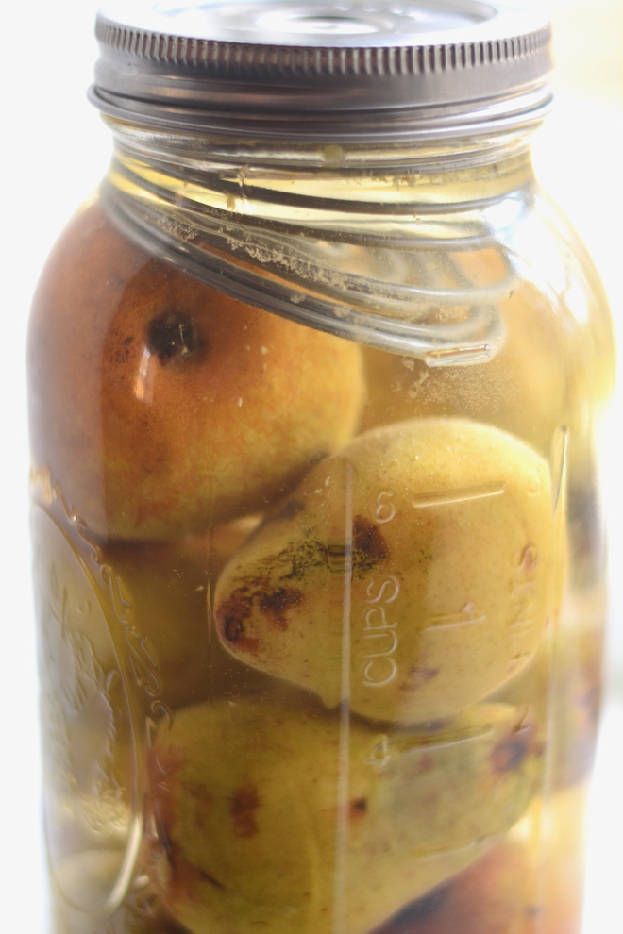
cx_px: 312
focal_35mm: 75
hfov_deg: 18.2
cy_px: 467
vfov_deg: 27.0
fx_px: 1947
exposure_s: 1/800
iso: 800
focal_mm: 50
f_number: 2
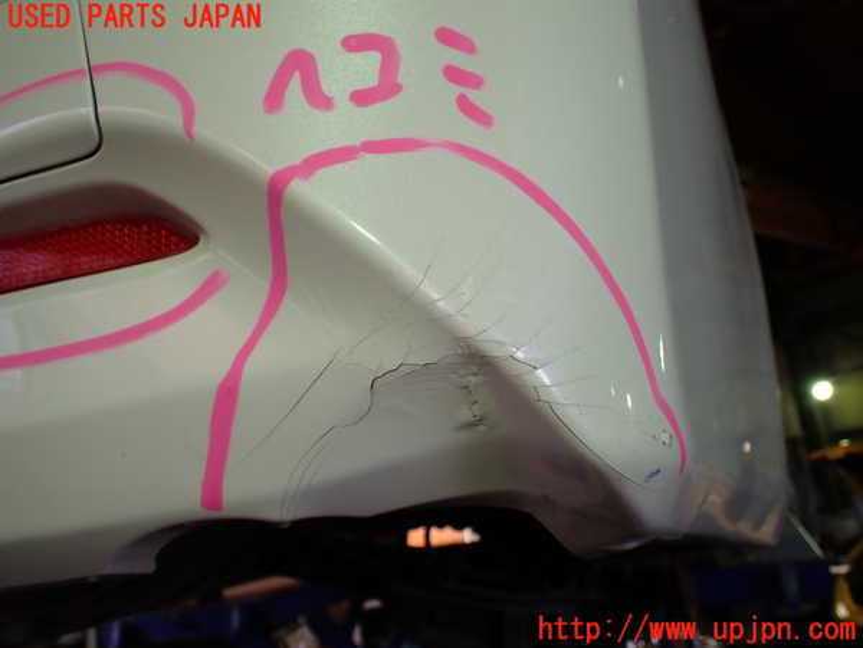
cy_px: 324
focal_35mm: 30
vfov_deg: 46.8
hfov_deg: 60.0
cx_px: 432
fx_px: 748
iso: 160
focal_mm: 5.4
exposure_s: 1/125
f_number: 2.3
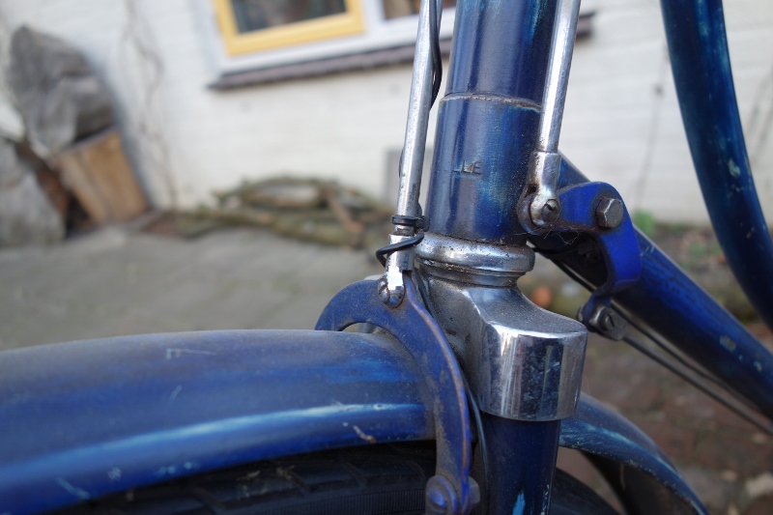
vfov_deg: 46.4
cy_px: 258
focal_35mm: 28
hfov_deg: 65.5
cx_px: 386
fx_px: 601
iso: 125
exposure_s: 1/60
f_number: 2.8
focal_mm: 10.4
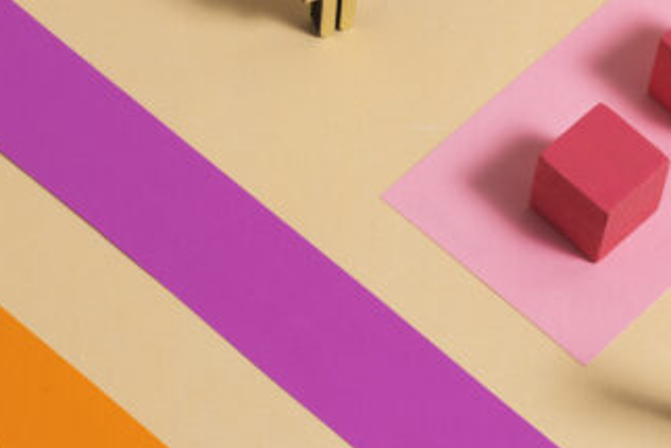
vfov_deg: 8.6
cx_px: 400
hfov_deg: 12.9
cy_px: 450
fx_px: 2965
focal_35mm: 159
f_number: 13
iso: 200
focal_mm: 50
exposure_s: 1/125
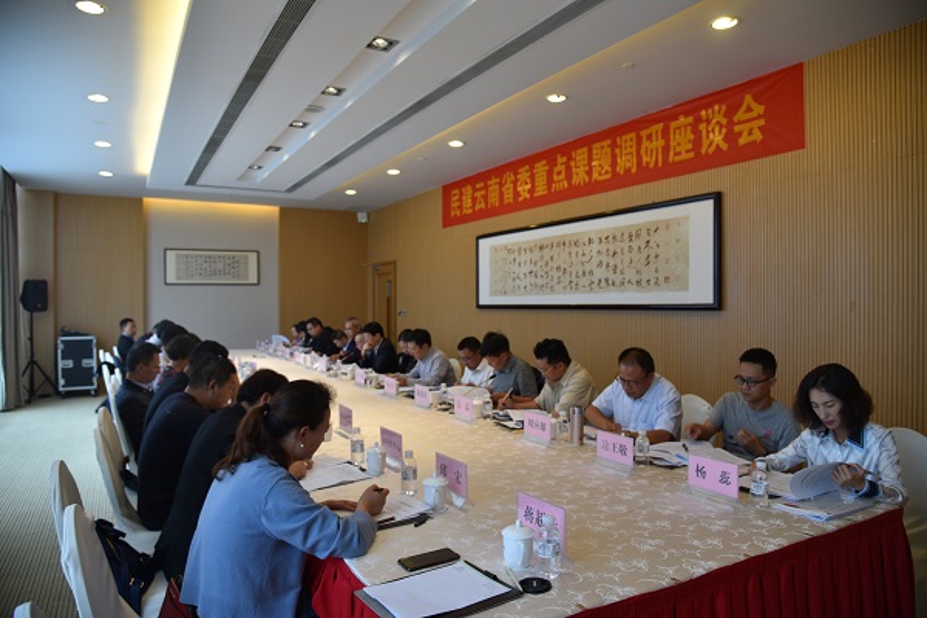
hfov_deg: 73.7
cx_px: 464
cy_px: 309
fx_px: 618
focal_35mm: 24
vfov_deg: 53.1
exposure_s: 1/60
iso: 400
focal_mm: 24
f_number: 4
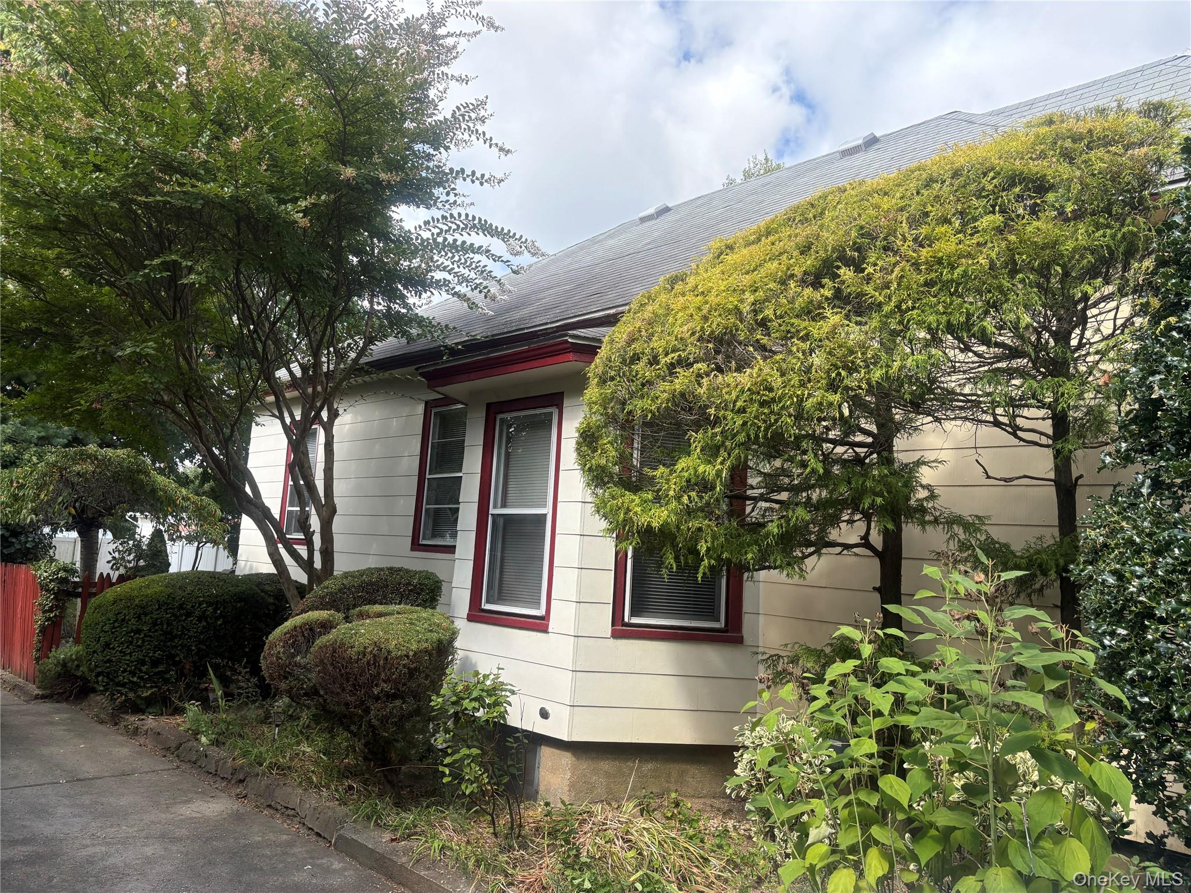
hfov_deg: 67.3
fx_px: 895
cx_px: 596
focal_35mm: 26
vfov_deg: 53.1
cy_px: 446
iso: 64
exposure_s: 1/1196
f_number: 1.6
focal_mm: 5.96
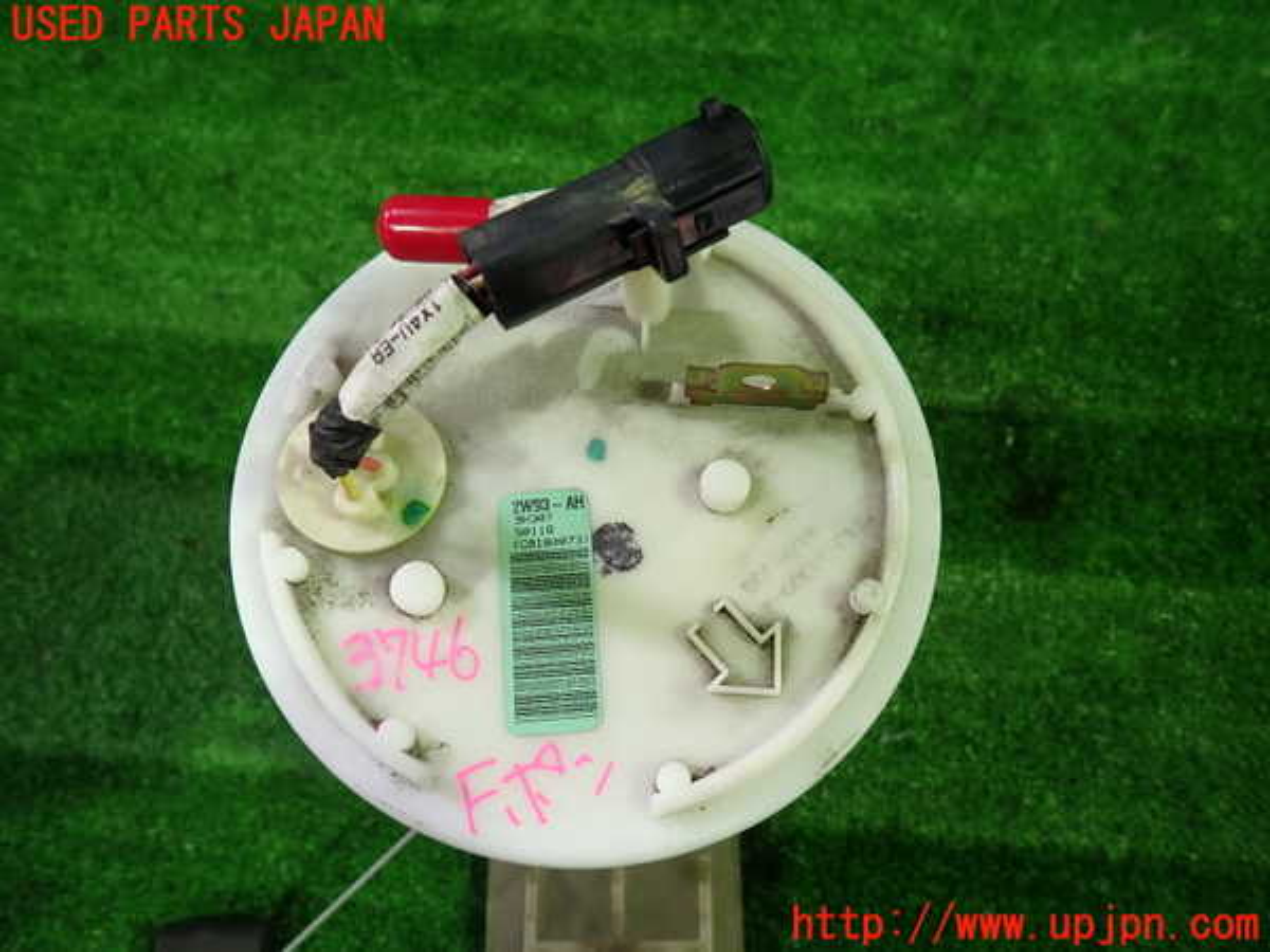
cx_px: 635
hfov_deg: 69.4
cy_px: 476
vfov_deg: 54.9
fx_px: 917
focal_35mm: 25
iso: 200
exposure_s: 1/30
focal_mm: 4.5
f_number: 2
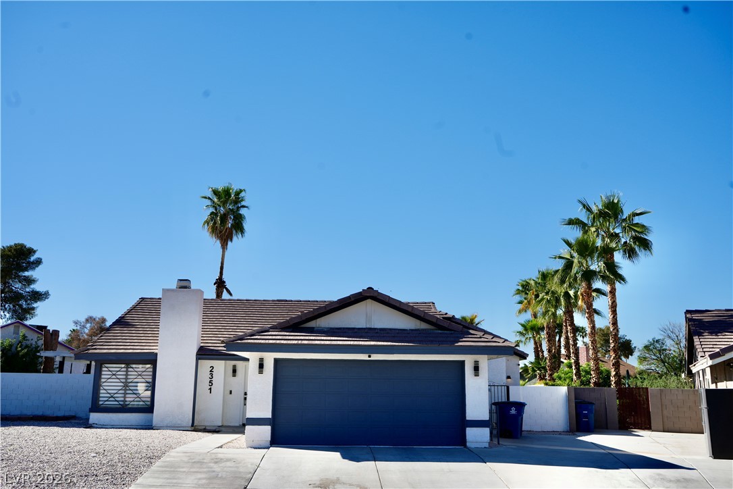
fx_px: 652
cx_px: 366
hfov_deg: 58.7
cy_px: 244
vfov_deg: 41.1
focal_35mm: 32
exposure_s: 1/400
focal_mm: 32
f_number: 8
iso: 100
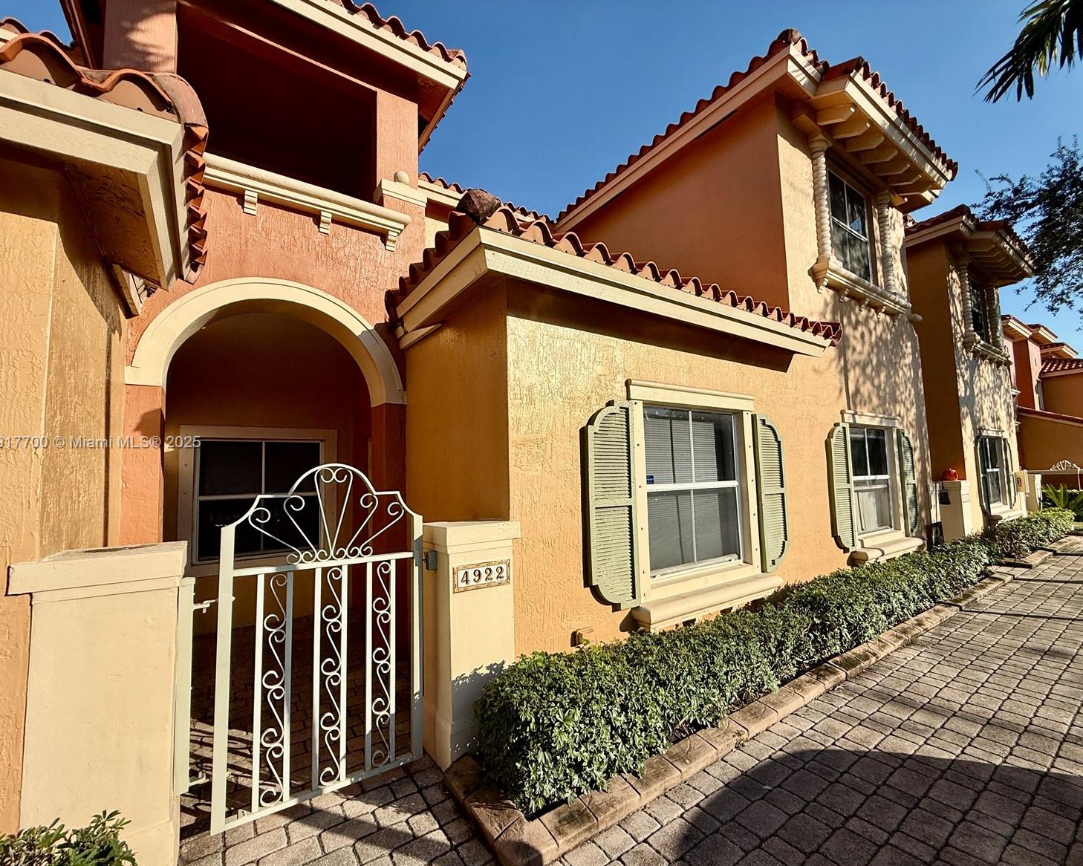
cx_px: 558
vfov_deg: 84.0
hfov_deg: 96.8
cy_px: 443
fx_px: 481
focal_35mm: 15
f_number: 2.2
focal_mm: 2.22
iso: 50
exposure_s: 1/3460
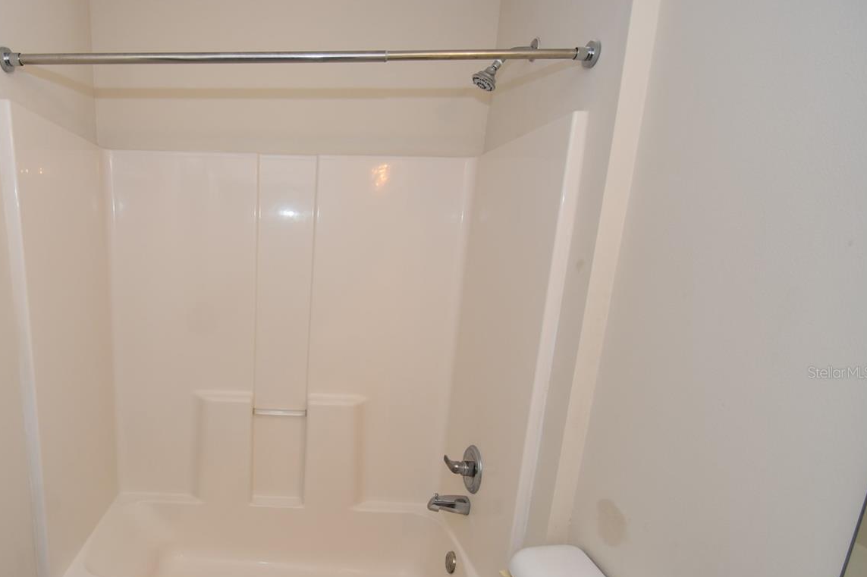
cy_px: 372
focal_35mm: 21
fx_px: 506
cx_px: 269
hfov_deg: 77.8
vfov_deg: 58.4
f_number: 4
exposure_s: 1/60
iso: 200
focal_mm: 10
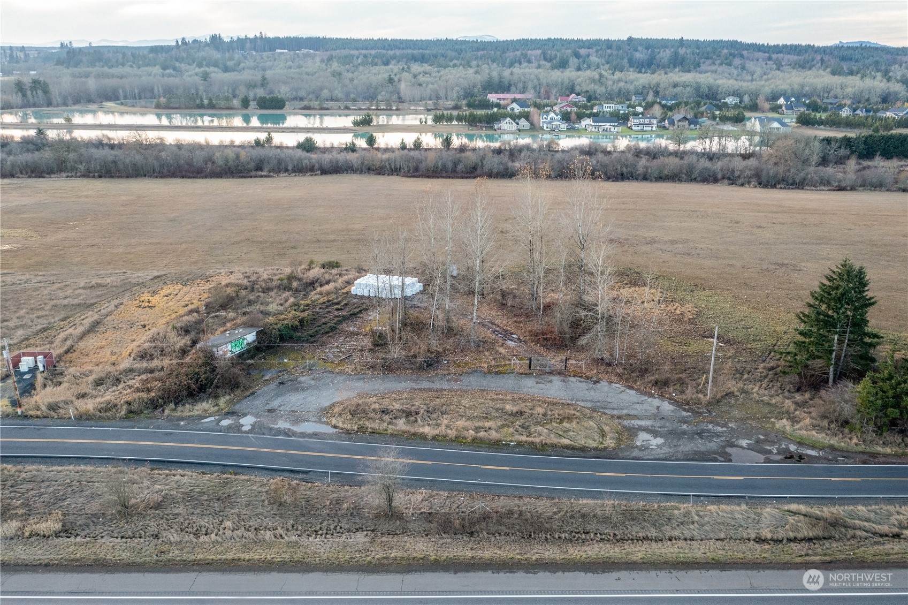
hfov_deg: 65.5
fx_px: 706
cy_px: 302
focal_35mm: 28
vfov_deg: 46.4
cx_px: 454
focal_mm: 10.26
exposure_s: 1/200
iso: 800
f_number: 4.5
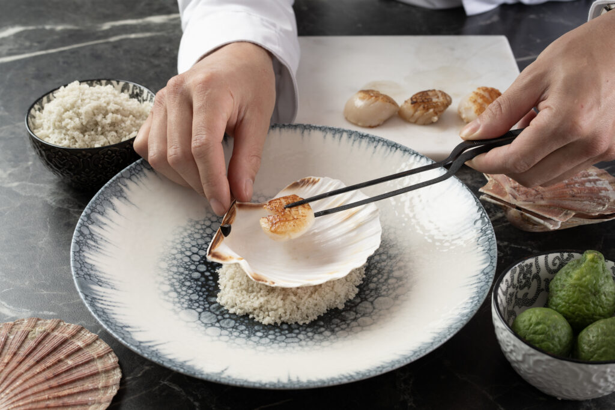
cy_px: 205
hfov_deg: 34.5
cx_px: 308
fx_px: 991
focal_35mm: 58
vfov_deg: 23.4
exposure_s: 1/50
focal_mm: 58
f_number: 10
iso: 100
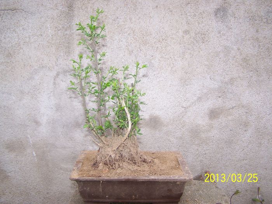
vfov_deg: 37.7
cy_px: 102
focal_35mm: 38
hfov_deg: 49.0
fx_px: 299
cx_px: 136
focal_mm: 6.3
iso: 80
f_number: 2.8
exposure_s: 1/60
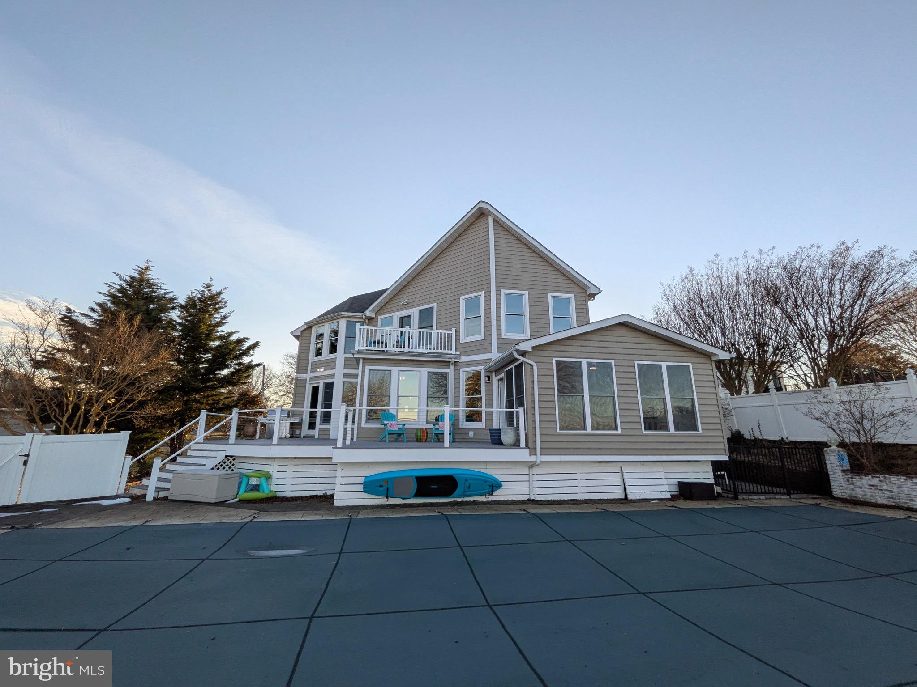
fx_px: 371
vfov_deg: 85.7
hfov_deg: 102.1
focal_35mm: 14
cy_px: 344
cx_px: 458
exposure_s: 1/740
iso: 53
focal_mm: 1.85
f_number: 2.2
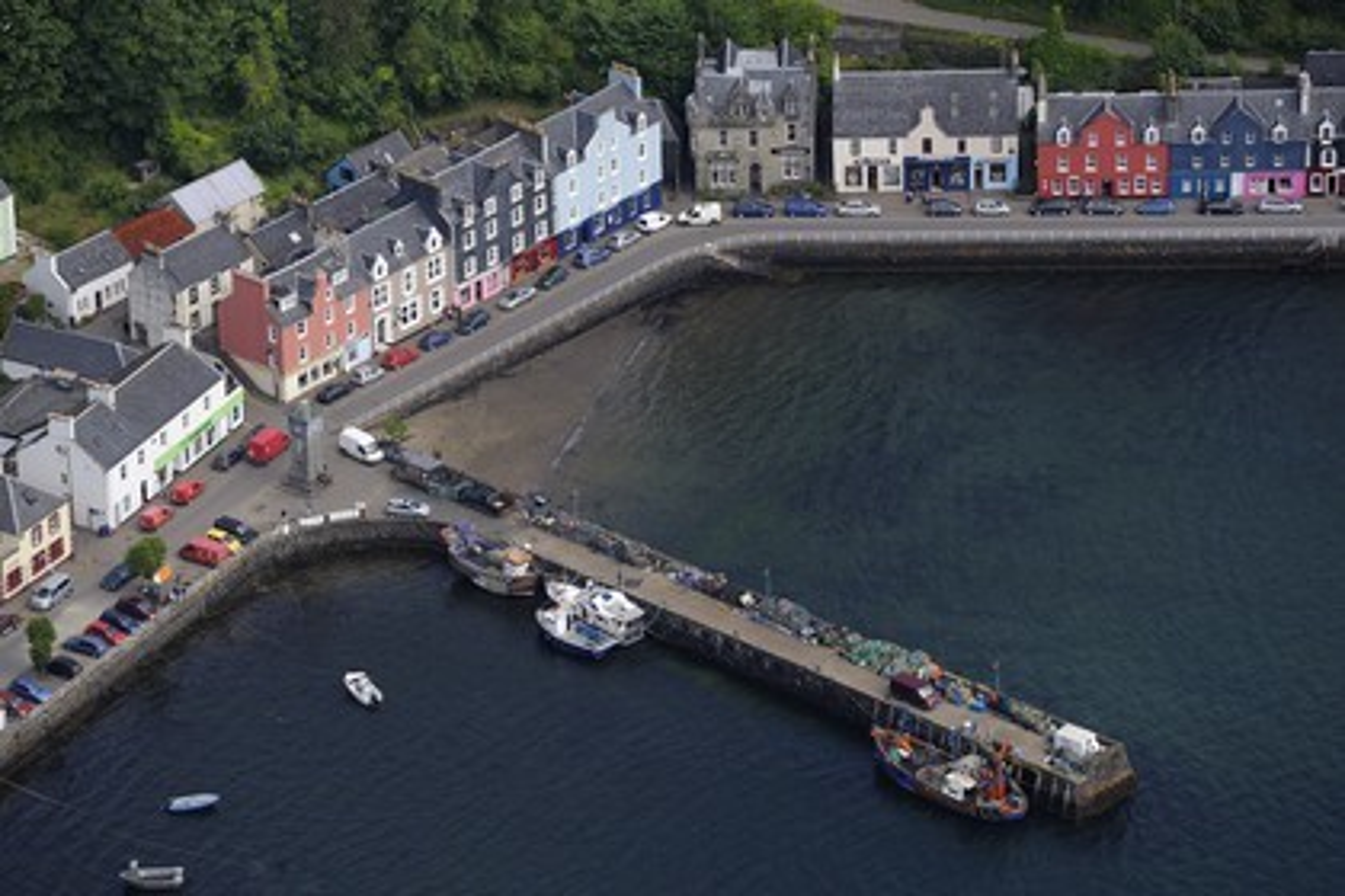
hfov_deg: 10.5
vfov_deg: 7.0
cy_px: 448
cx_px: 672
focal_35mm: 195
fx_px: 7285
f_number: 5
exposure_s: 1/800
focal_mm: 195
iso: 200
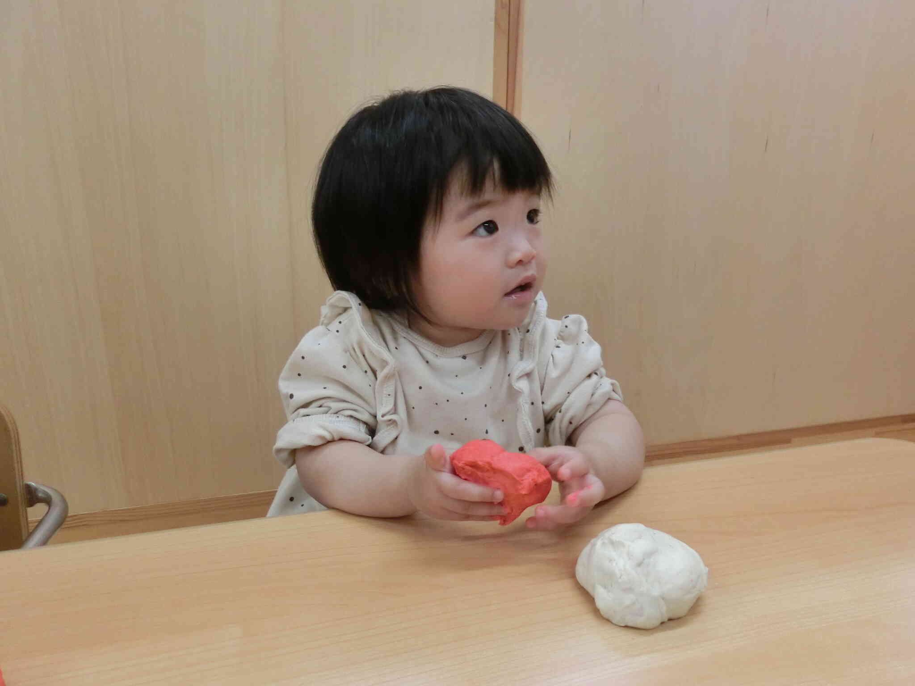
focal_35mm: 25
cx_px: 458
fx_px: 661
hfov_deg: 69.4
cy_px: 343
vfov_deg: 54.9
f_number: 3.5
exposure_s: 1/80
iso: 400
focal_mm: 4.5
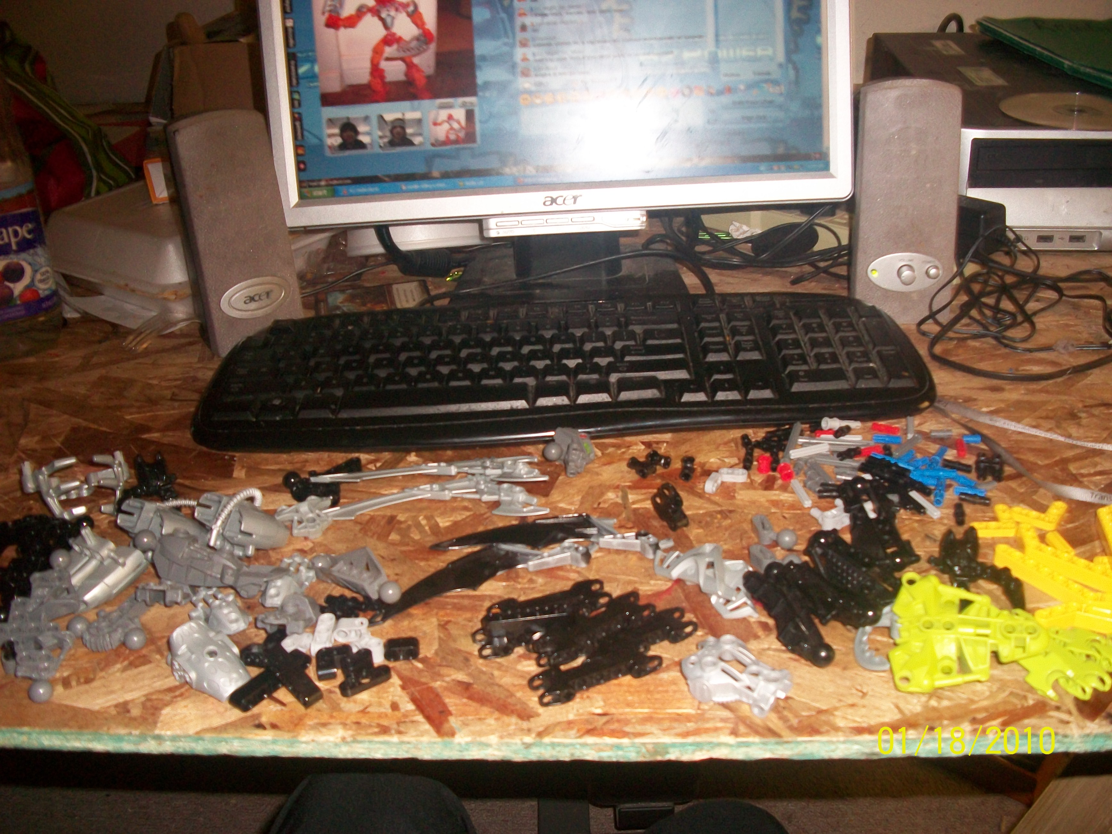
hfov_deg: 56.8
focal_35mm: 32
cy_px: 417
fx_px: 1028
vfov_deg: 44.2
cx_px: 556
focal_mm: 5.7
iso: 160
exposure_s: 1/30
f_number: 2.9
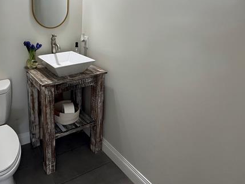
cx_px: 55
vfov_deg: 51.0
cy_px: 48
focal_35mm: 26
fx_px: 184
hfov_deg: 62.6
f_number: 2.2
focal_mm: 2.22
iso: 200
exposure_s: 1/120
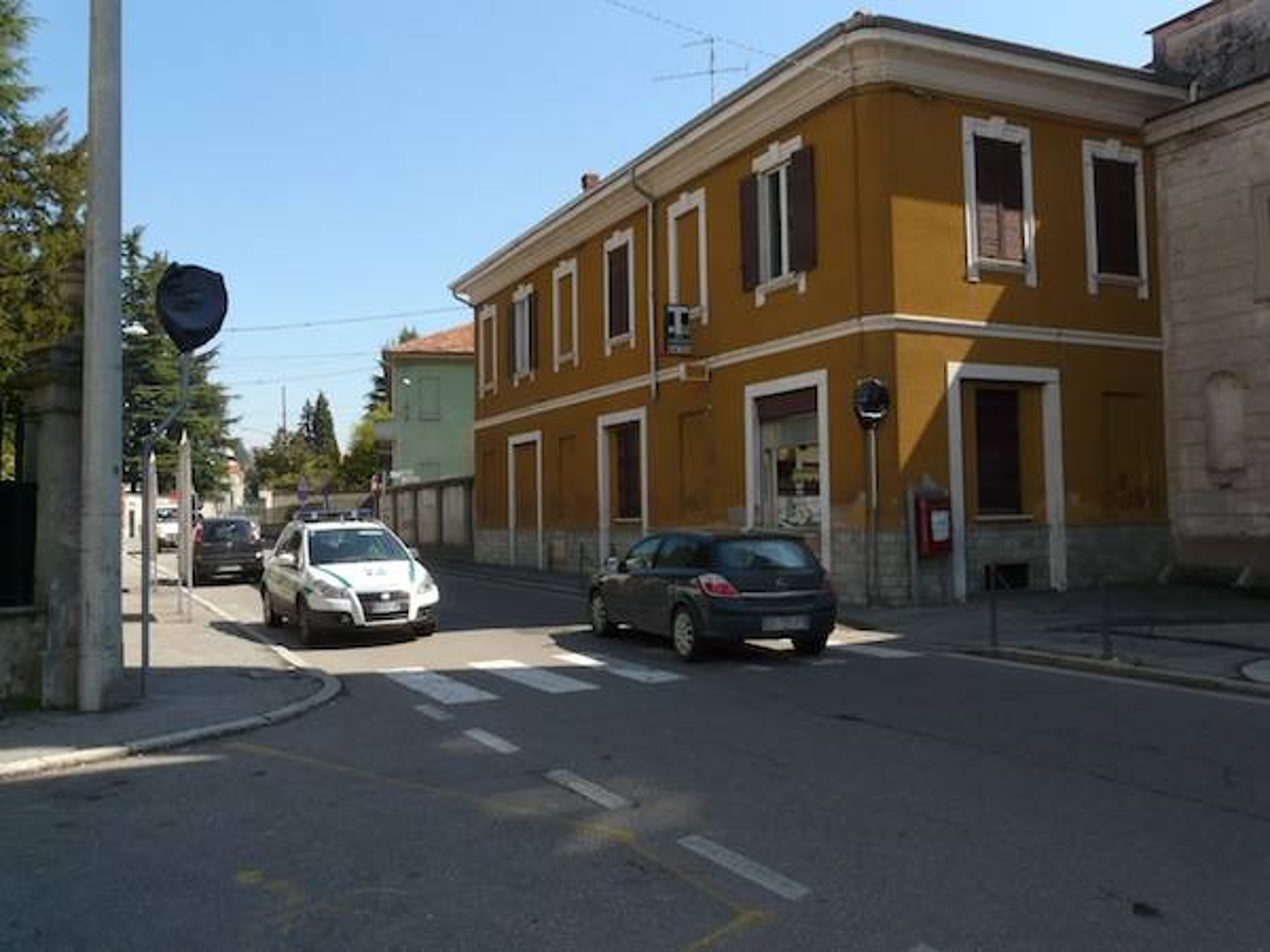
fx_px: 1027
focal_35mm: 28
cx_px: 635
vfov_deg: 49.7
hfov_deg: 63.4
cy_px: 476
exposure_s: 1/250
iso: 100
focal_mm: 4.6
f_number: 5.6
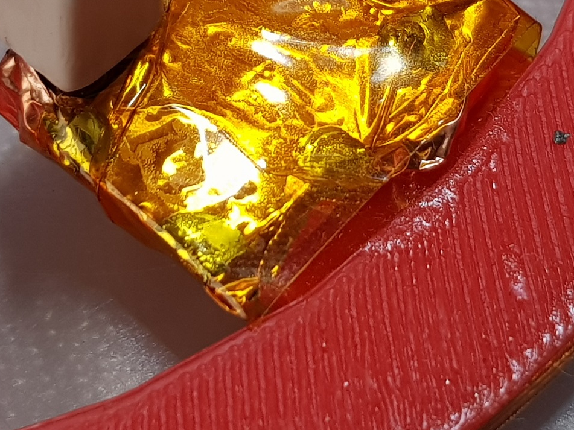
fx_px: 928
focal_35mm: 56
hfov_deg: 34.3
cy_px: 50
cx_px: 333
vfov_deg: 25.4
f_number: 1.7
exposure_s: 1/50
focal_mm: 4.3
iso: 64
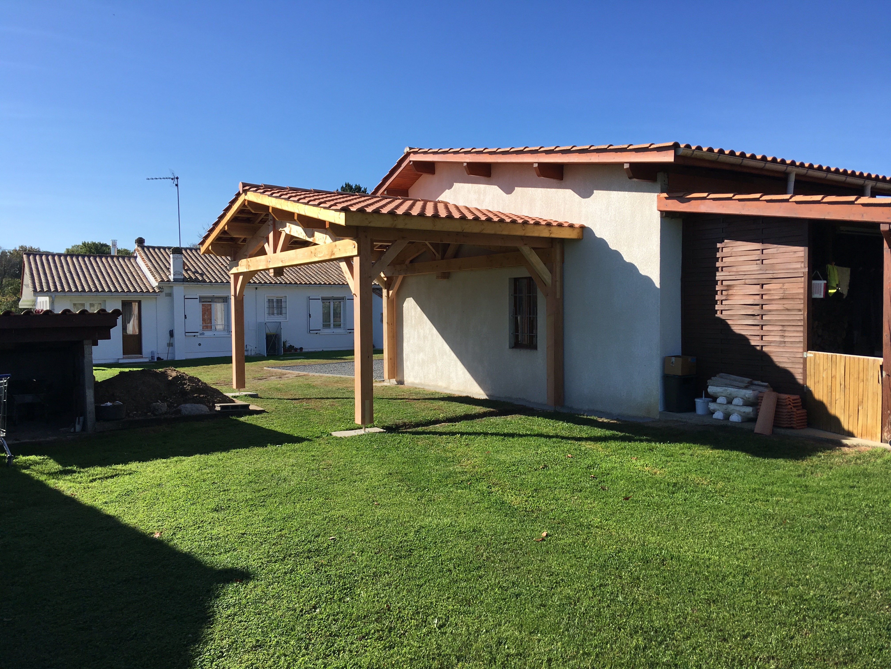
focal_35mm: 29
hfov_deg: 61.7
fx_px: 746
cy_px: 334
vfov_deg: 48.2
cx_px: 446
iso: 25
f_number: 2.2
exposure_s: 1/1326
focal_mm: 4.15
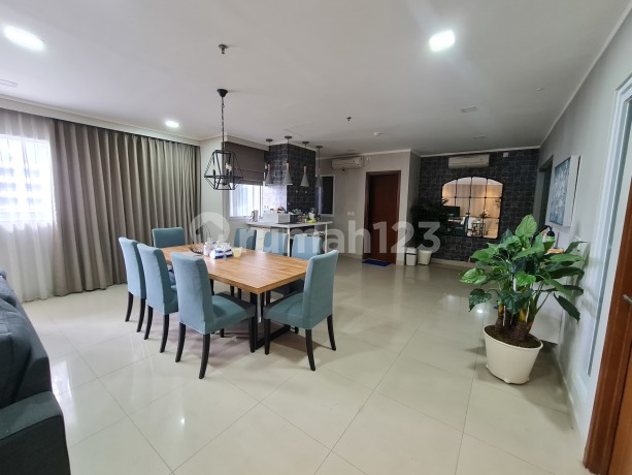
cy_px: 238
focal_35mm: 13
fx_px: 237
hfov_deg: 106.2
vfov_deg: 89.9
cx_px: 316
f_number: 2.2
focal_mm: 2.2
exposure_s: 1/33
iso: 320
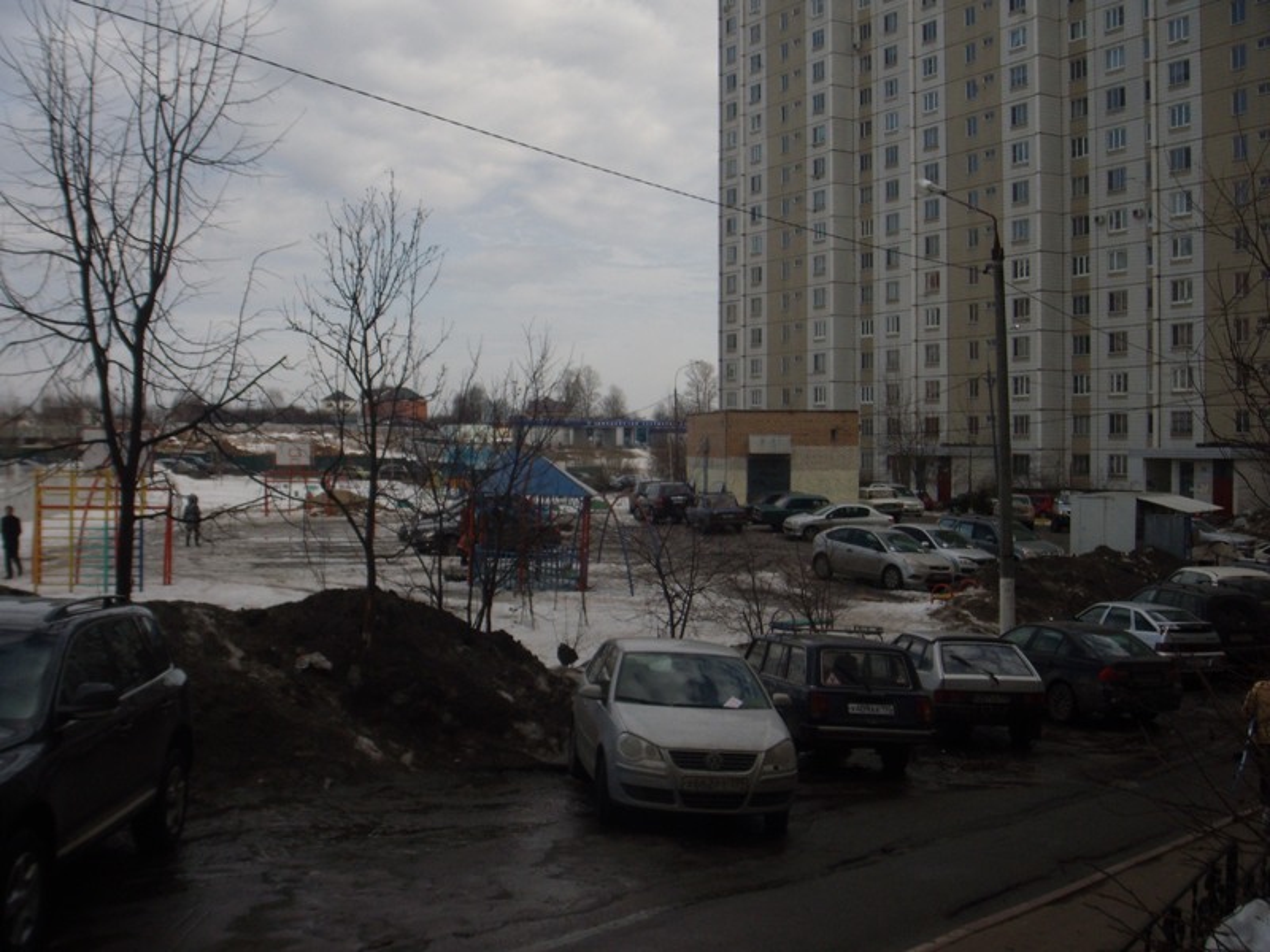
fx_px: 1394
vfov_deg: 37.7
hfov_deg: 49.0
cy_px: 476
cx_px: 635
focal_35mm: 38
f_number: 5.7
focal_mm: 6.4
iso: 64
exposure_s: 1/625
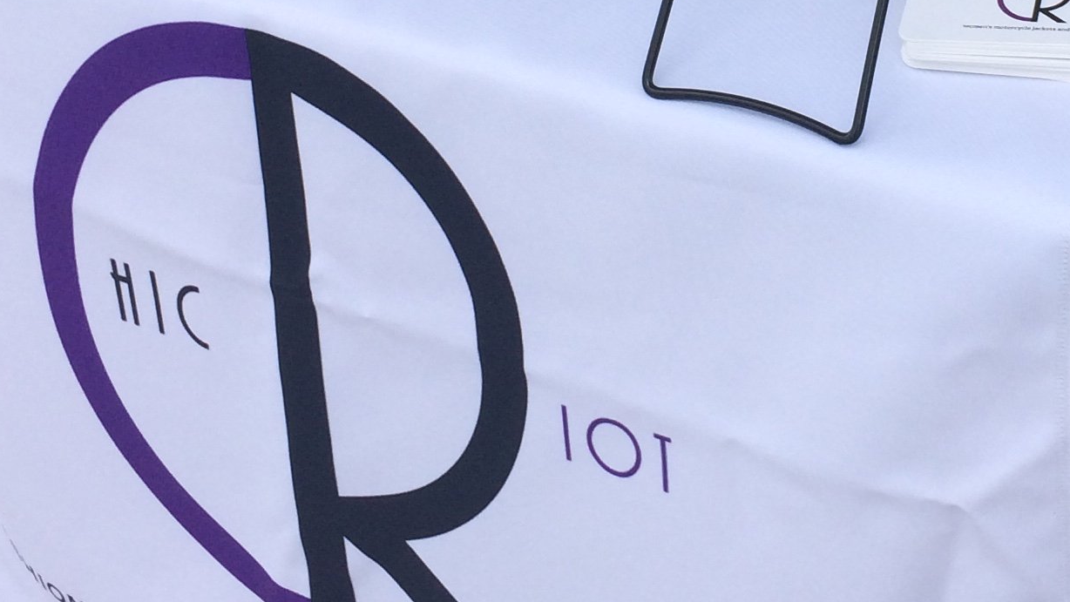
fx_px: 2383
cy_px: -137
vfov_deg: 13.9
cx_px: 848
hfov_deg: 24.9
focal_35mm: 84
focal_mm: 4.15
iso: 32
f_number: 2.2
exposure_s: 1/1466
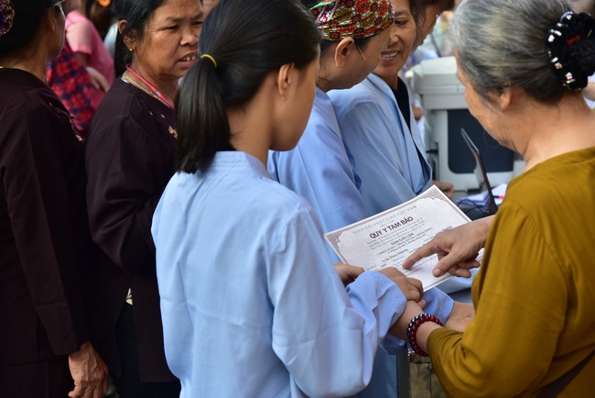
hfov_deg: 27.0
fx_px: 1240
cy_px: 199
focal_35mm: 75
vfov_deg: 18.2
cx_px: 298
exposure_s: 1/125
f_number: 5
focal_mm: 75
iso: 320
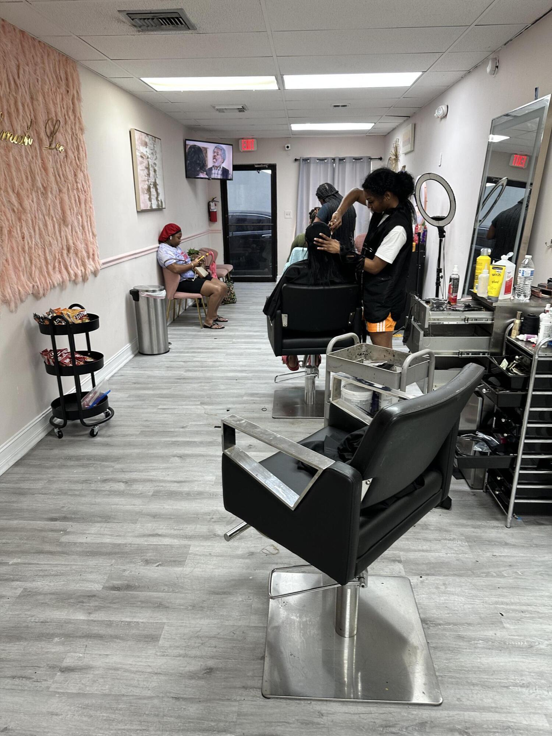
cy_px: 368
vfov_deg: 71.6
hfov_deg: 56.8
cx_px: 276
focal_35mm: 24
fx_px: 510
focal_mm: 6.86
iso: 160
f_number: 1.78
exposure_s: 1/60
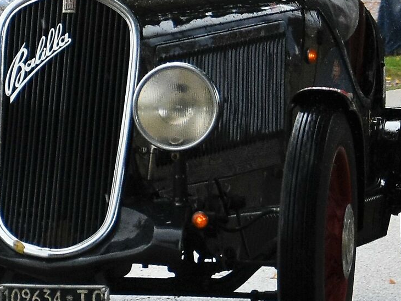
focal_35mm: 275
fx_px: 3187
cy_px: -14
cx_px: 3
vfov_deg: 5.4
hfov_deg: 7.2
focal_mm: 58
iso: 1100
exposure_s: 1/500
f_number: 5
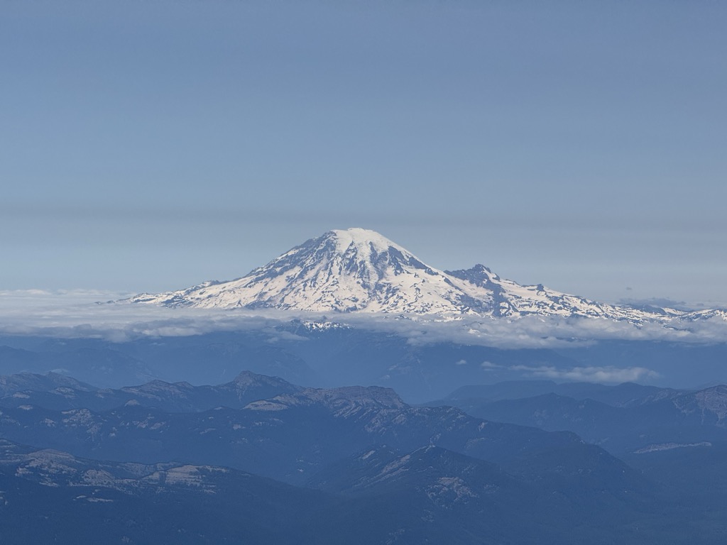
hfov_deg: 16.4
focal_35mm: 120
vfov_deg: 12.3
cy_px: 272
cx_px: 364
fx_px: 2520
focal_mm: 15.66
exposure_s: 1/4651
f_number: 2.8
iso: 40
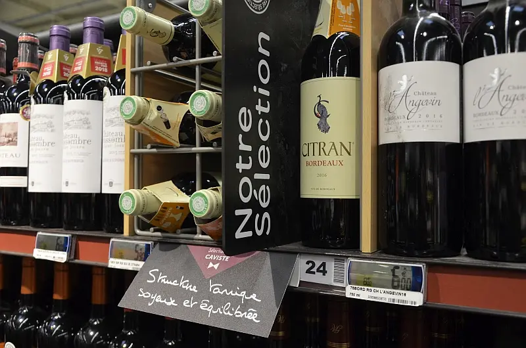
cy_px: 174
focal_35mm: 36
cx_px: 263
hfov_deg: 53.2
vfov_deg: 36.7
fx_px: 525
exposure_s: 1/60
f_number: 4
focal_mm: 24
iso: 400
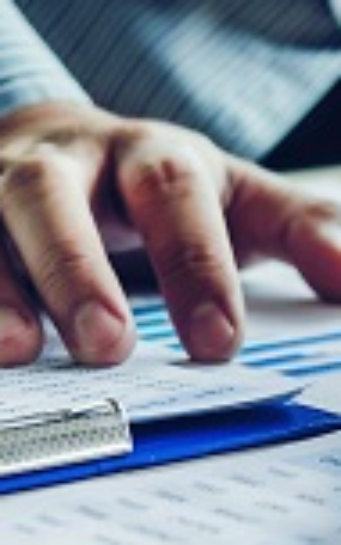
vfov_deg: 12.0
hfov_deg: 7.4
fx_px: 2587
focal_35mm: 174
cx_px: 510
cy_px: 368
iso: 200
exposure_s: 1/160
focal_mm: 32.9
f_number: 3.6
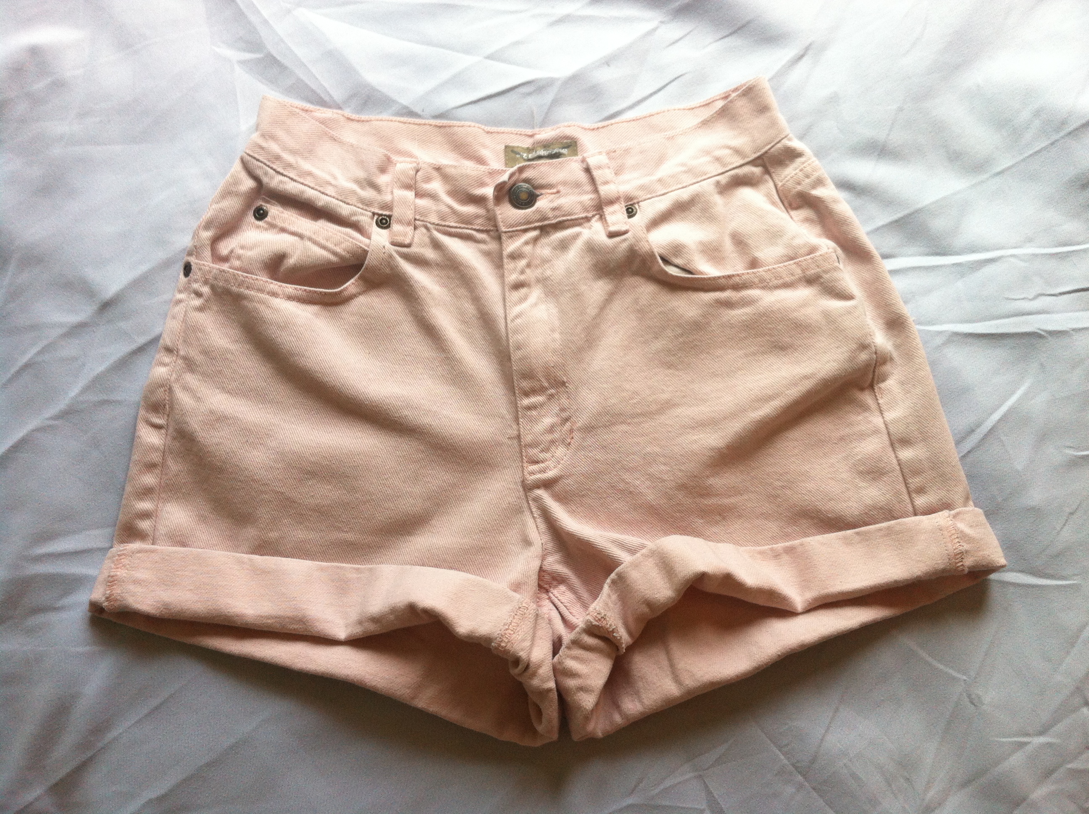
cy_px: 407
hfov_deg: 52.7
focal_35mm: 35
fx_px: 1099
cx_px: 544
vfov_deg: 40.6
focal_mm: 3.85
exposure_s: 1/60
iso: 80
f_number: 2.8
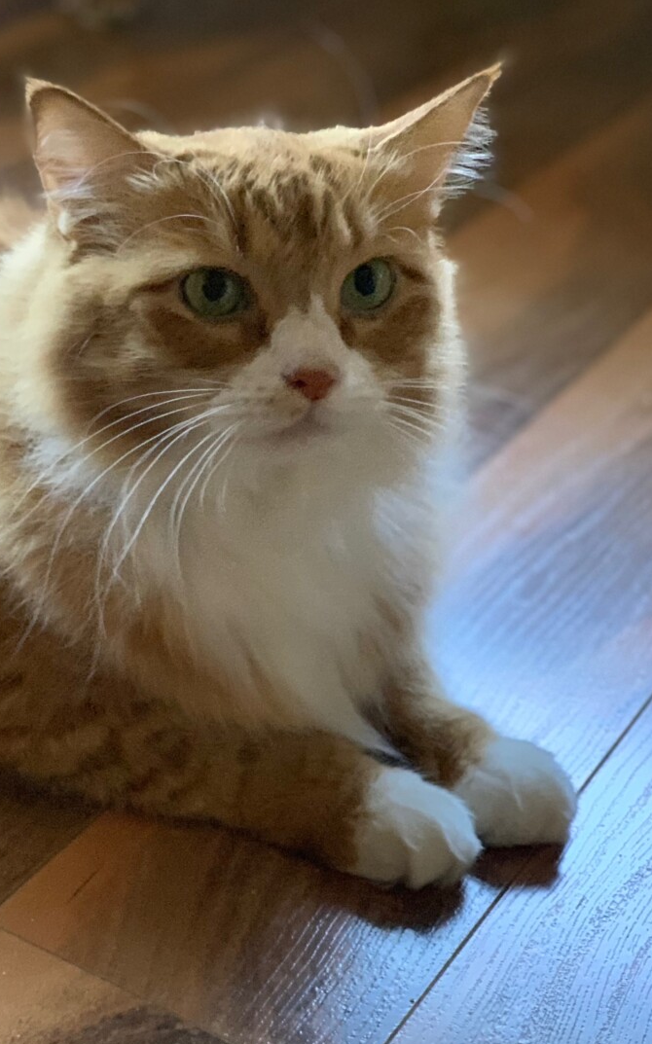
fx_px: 2105
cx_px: -15
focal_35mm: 74
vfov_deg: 27.9
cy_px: 523
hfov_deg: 17.2
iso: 640
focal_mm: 6
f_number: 2.4
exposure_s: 1/30
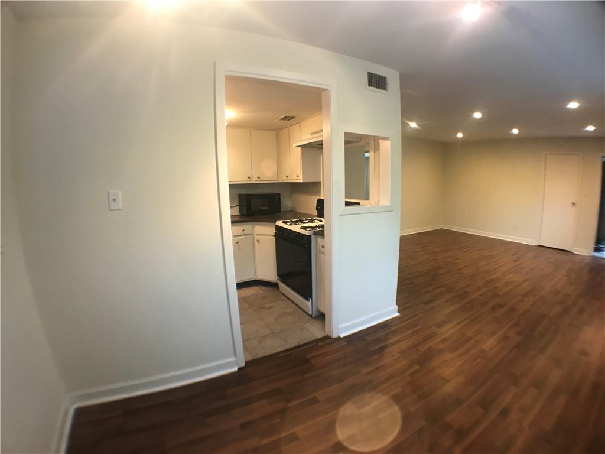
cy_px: 227
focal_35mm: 28
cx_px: 302
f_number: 1.8
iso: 40
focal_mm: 3.99
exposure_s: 1/15
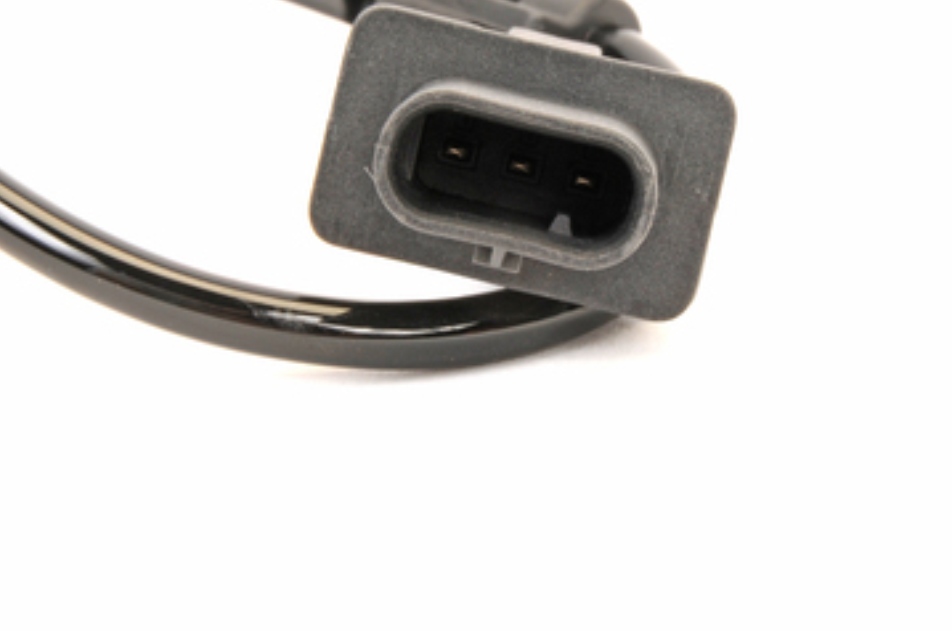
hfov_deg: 8.6
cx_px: 525
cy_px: 176
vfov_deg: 5.7
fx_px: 6362
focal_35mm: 241
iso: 200
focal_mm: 90
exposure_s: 1/200
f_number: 22
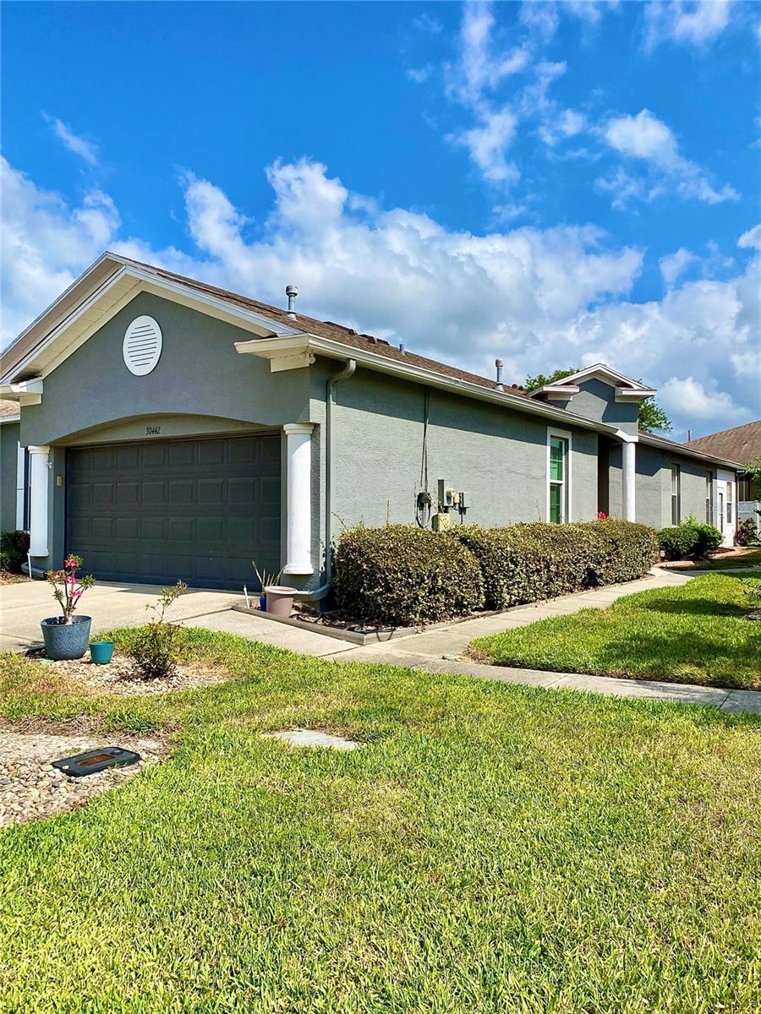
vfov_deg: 67.3
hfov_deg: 53.1
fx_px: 762
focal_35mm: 26
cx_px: 380
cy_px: 507
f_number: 1.8
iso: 32
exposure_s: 1/7692
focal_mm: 4.25
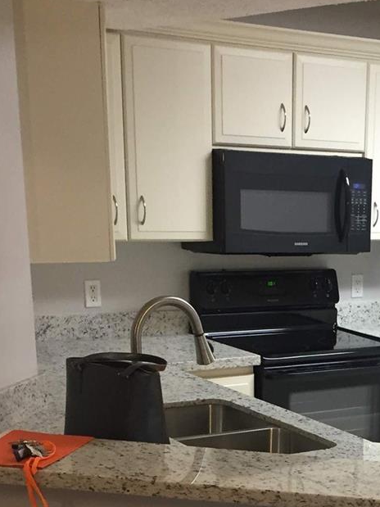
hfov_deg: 19.7
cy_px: 520
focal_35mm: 72
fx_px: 1054
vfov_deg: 25.5
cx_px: 403
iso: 100
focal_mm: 4.15
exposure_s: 1/30
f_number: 2.2
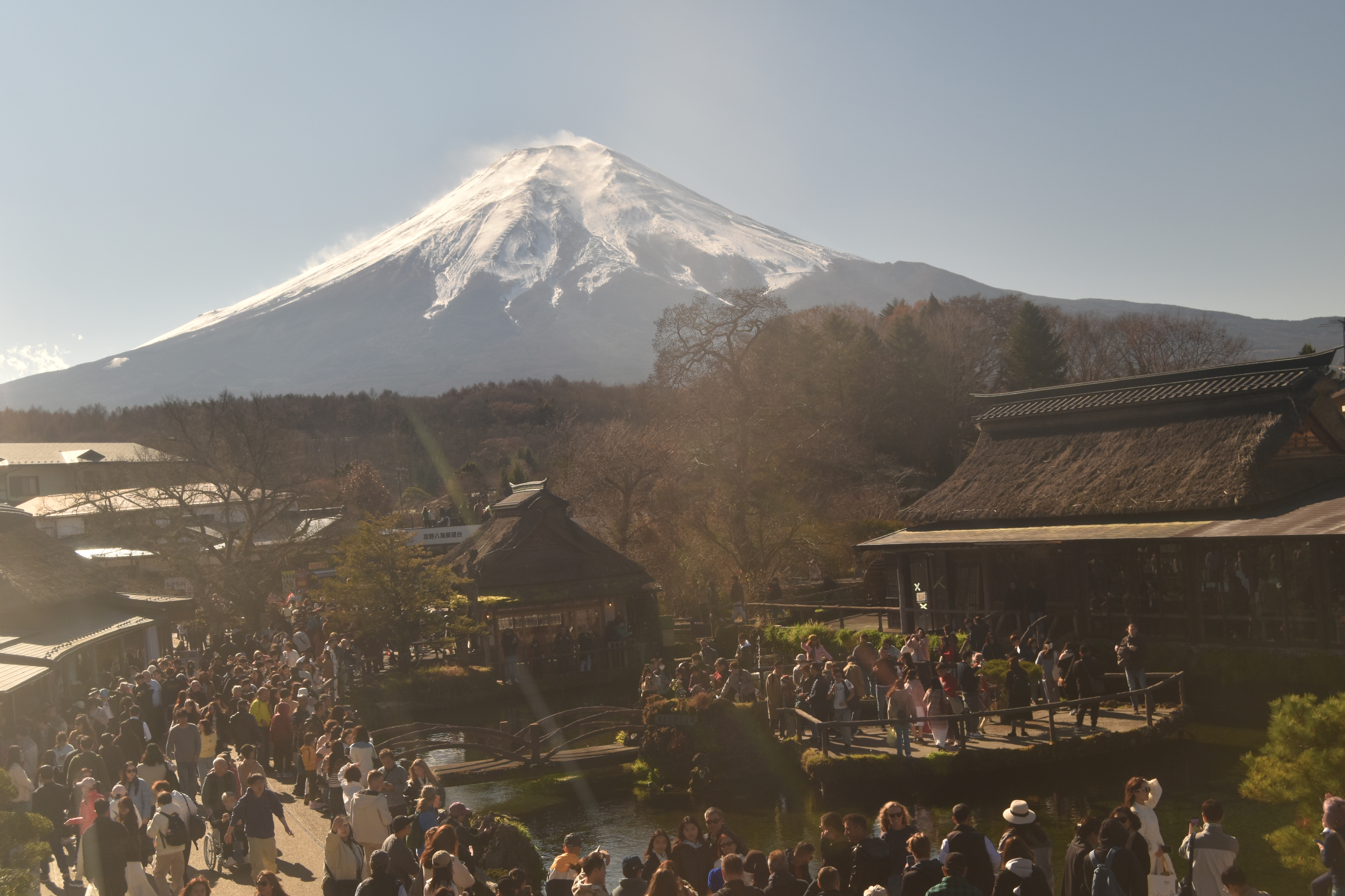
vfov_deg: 28.9
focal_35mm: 46
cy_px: 448
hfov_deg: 42.3
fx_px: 1737
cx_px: 672
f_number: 7.1
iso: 200
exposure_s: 1/200
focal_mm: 31
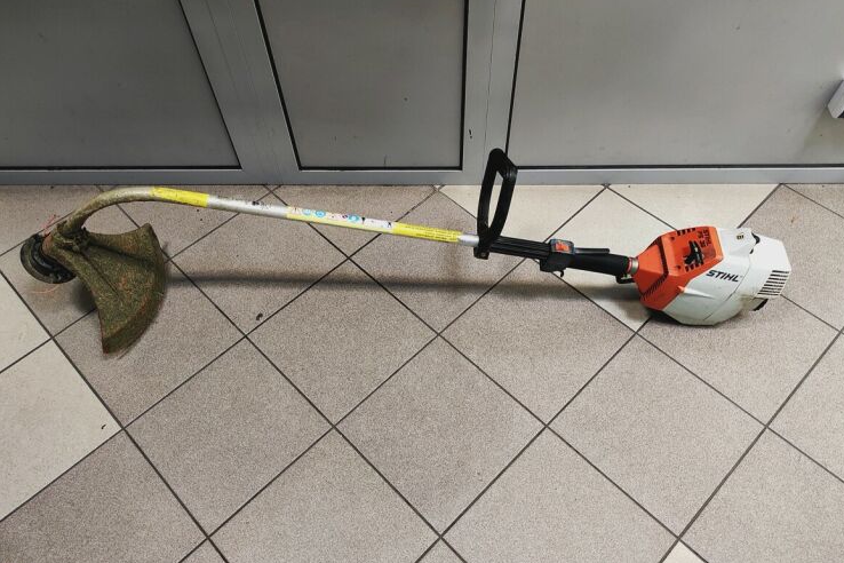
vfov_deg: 47.9
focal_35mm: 27
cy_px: 299
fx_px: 633
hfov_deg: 67.4
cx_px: 420
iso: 651
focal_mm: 5.43
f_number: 1.89
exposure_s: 1/33
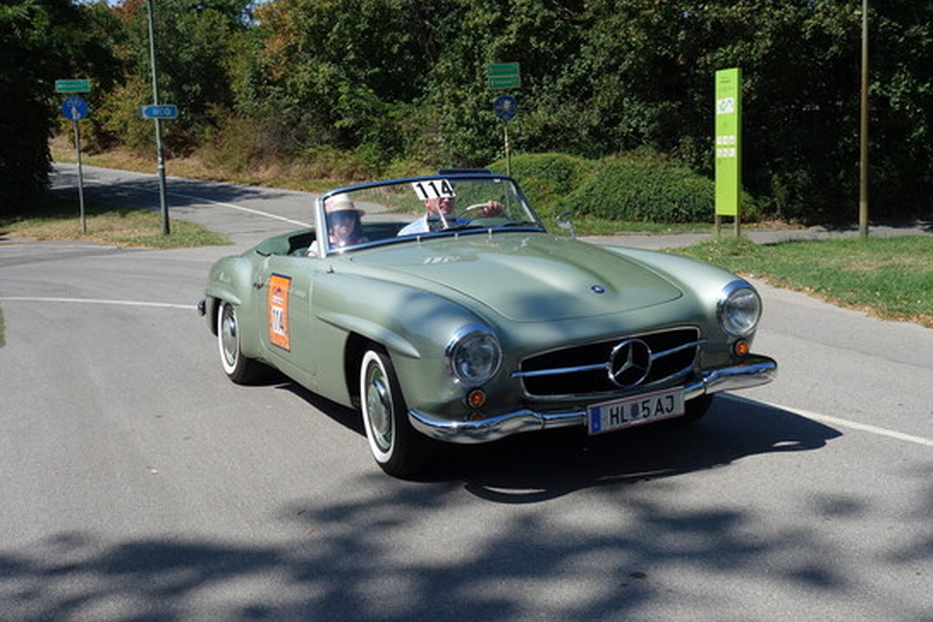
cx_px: 469
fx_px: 1088
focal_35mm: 42
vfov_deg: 31.9
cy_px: 282
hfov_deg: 46.4
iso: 125
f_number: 5.6
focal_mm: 14.23
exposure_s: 1/640
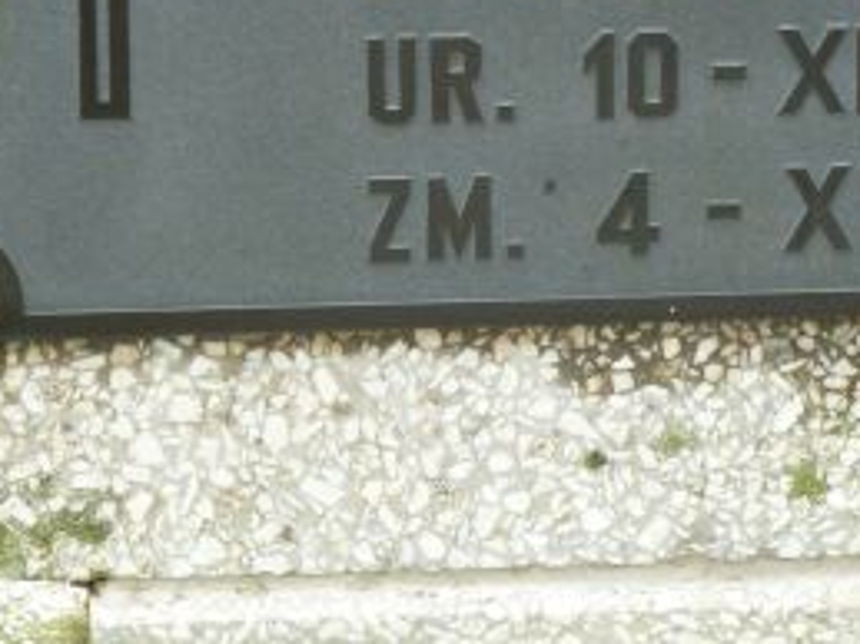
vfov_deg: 4.1
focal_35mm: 363
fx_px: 9014
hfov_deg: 5.5
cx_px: 455
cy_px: -149
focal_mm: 24.1
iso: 125
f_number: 4.5
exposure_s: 1/40
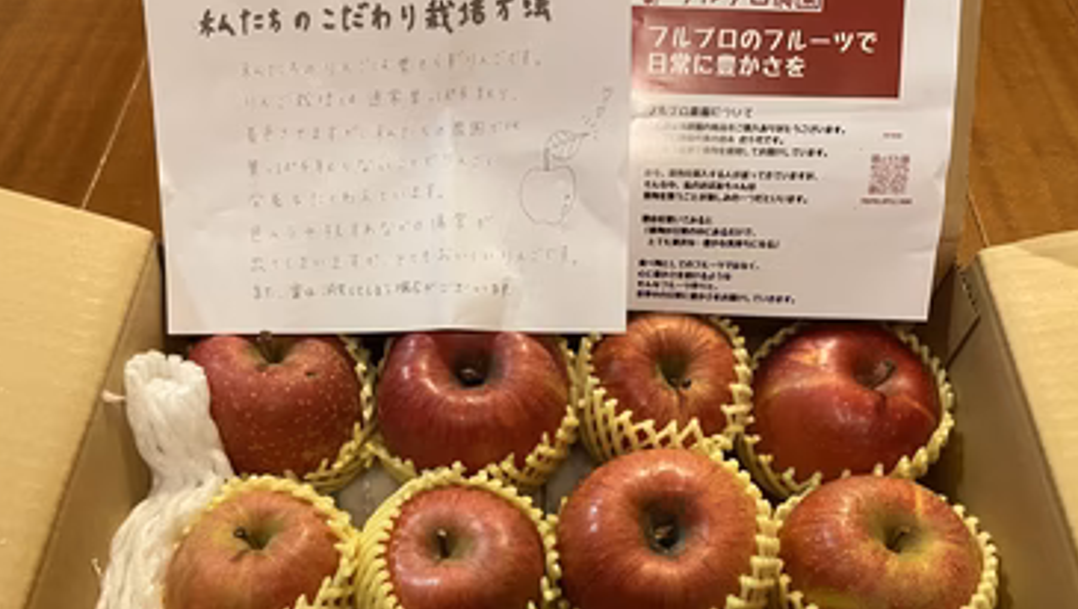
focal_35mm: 31
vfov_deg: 37.2
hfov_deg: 62.6
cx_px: 543
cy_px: 438
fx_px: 887
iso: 500
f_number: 1.8
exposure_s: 1/43
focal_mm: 4.25
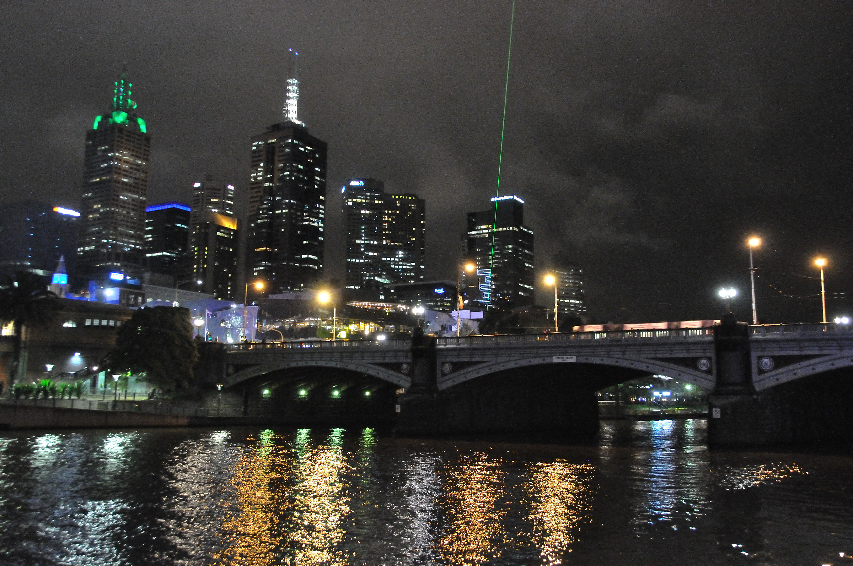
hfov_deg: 57.3
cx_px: 426
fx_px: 781
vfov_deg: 39.9
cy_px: 283
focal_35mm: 33
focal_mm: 22
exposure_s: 1/20
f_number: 4.5
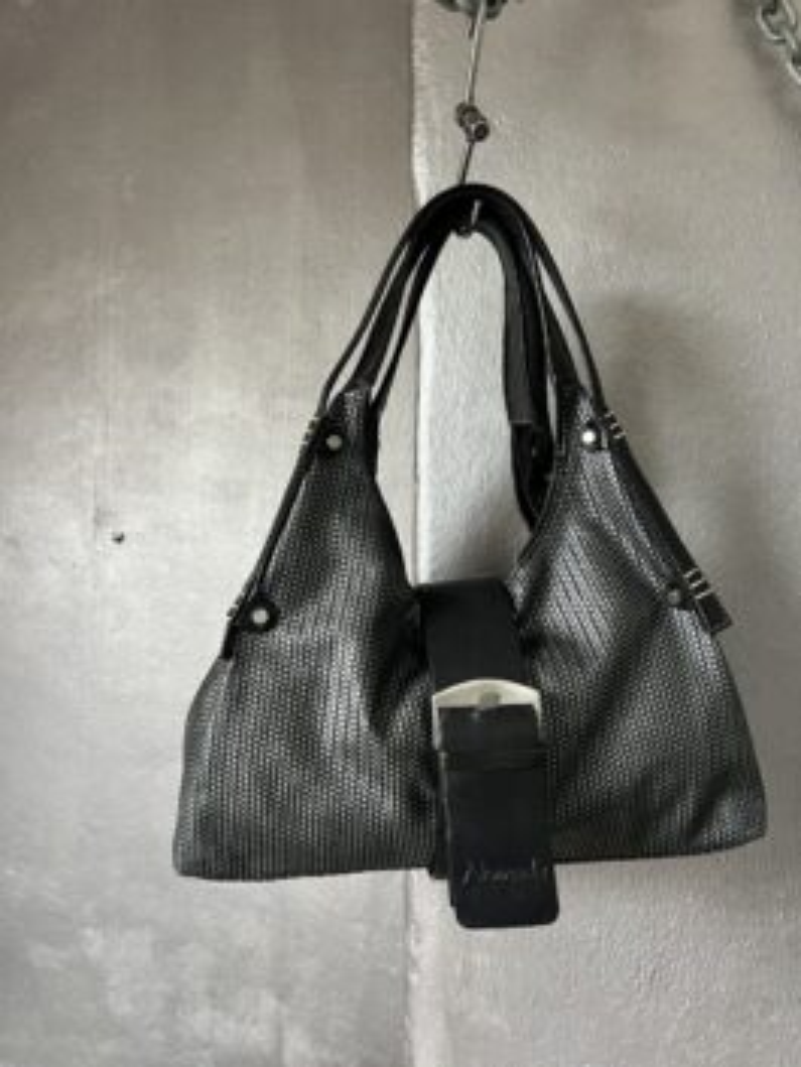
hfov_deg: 53.1
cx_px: 400
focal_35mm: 26
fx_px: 802
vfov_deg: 67.3
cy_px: 534
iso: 200
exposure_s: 1/60
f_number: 1.5
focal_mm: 5.7
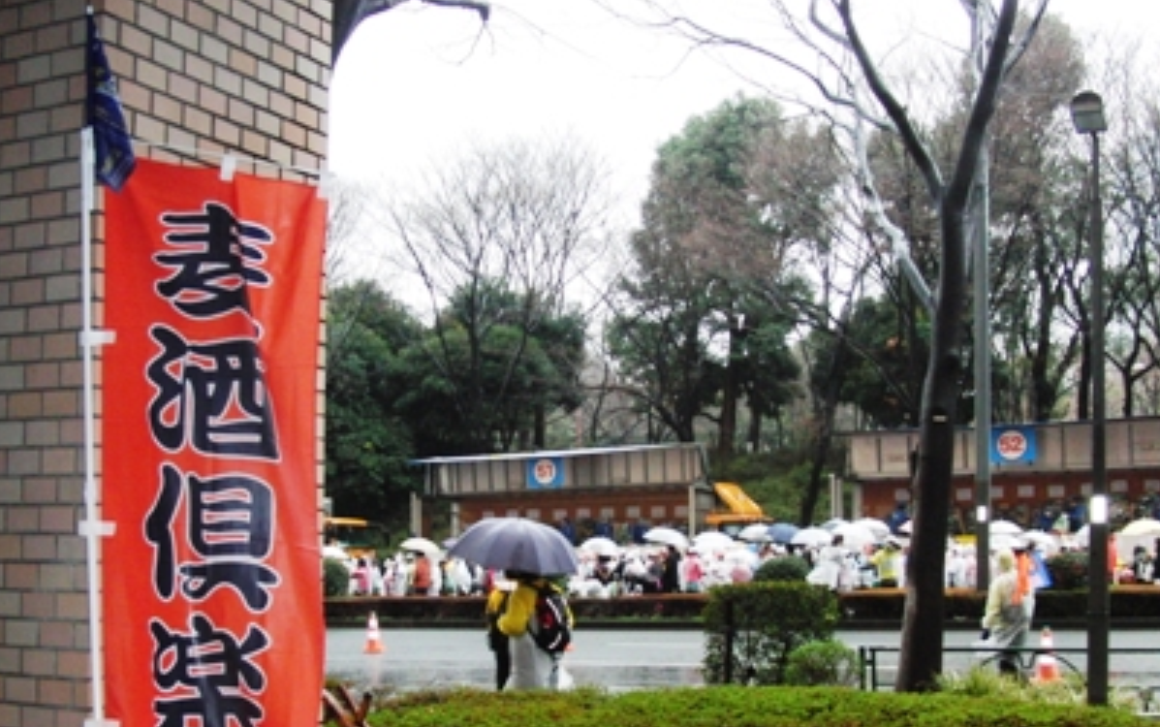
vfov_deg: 29.1
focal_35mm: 44
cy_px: 483
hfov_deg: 45.2
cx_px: 564
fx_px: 1392
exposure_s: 1/80
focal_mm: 6.42
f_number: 3.6
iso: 400
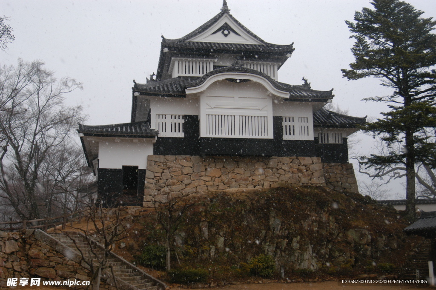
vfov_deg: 29.8
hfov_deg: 43.6
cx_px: 218
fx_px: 545
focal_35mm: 45
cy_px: 145
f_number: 5.6
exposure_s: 1/125
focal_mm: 30
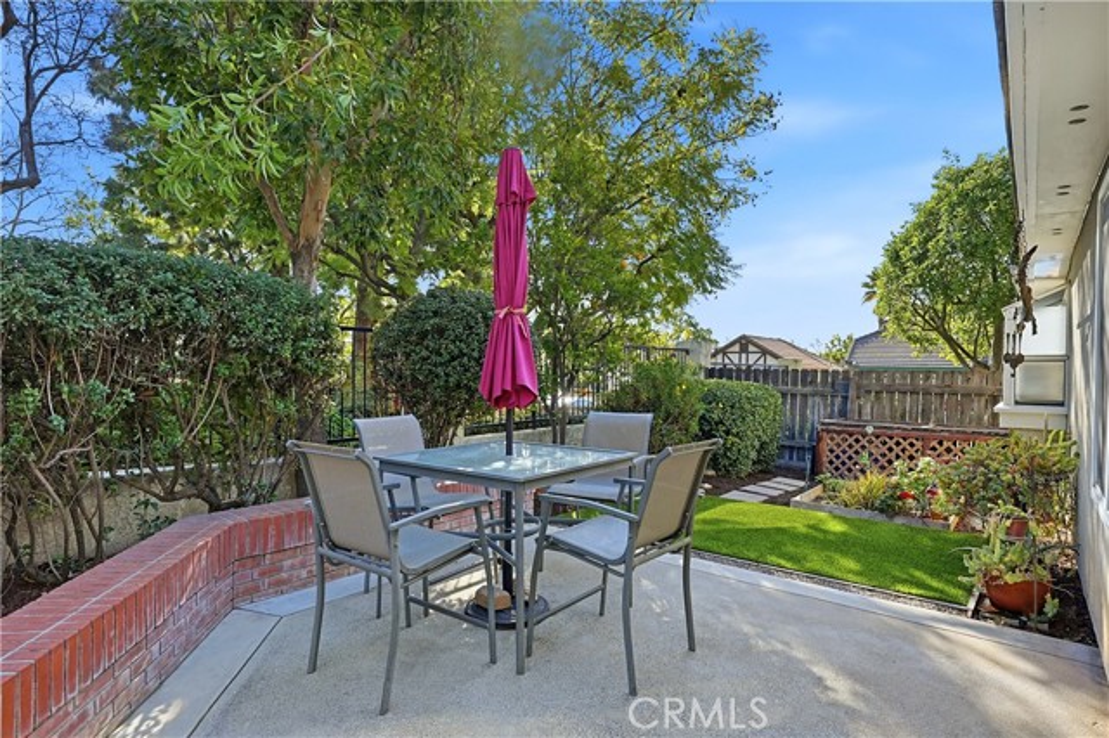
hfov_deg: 90.0
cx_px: 554
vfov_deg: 67.3
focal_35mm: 18
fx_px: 554
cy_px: 369
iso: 400
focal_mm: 12
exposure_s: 1/1600
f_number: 5
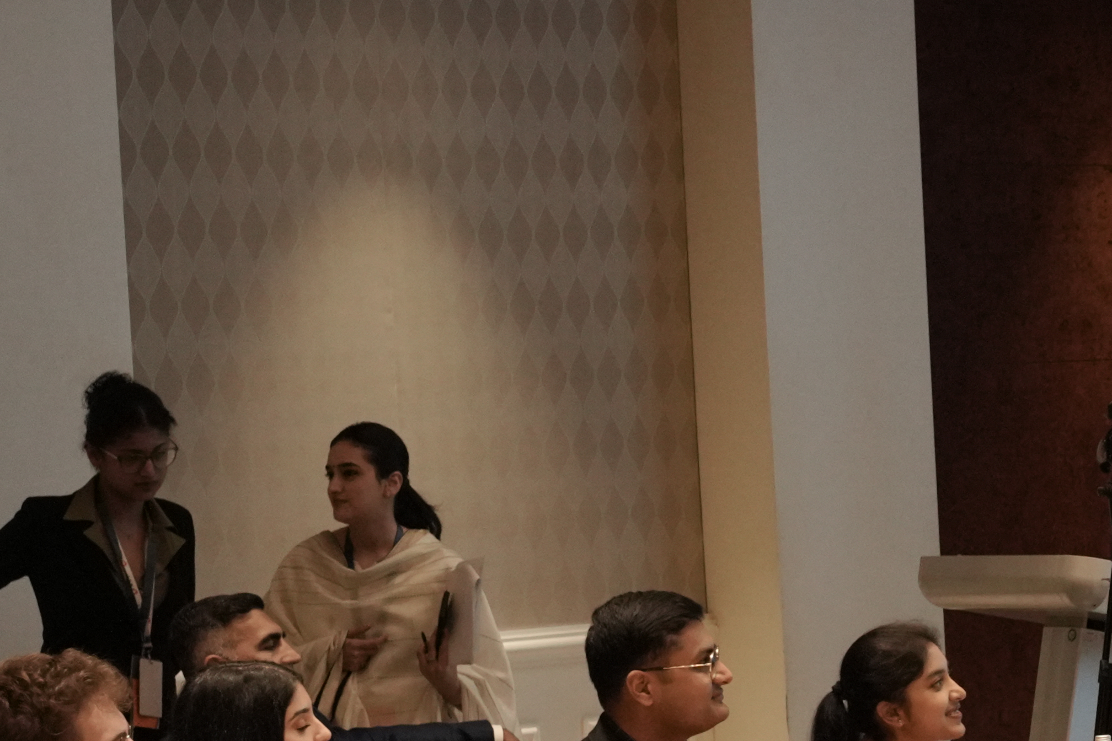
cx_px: 2383
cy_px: 742
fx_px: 5096
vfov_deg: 8.3
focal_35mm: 165
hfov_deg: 11.1
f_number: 4.5
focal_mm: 35
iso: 2000
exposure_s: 1/125
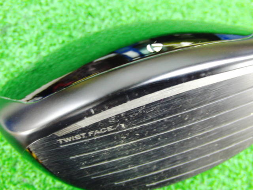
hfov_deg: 50.1
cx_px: 126
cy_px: 95
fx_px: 270
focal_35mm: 37
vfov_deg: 38.7
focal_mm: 6.42
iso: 400
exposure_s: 1/5
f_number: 3.6
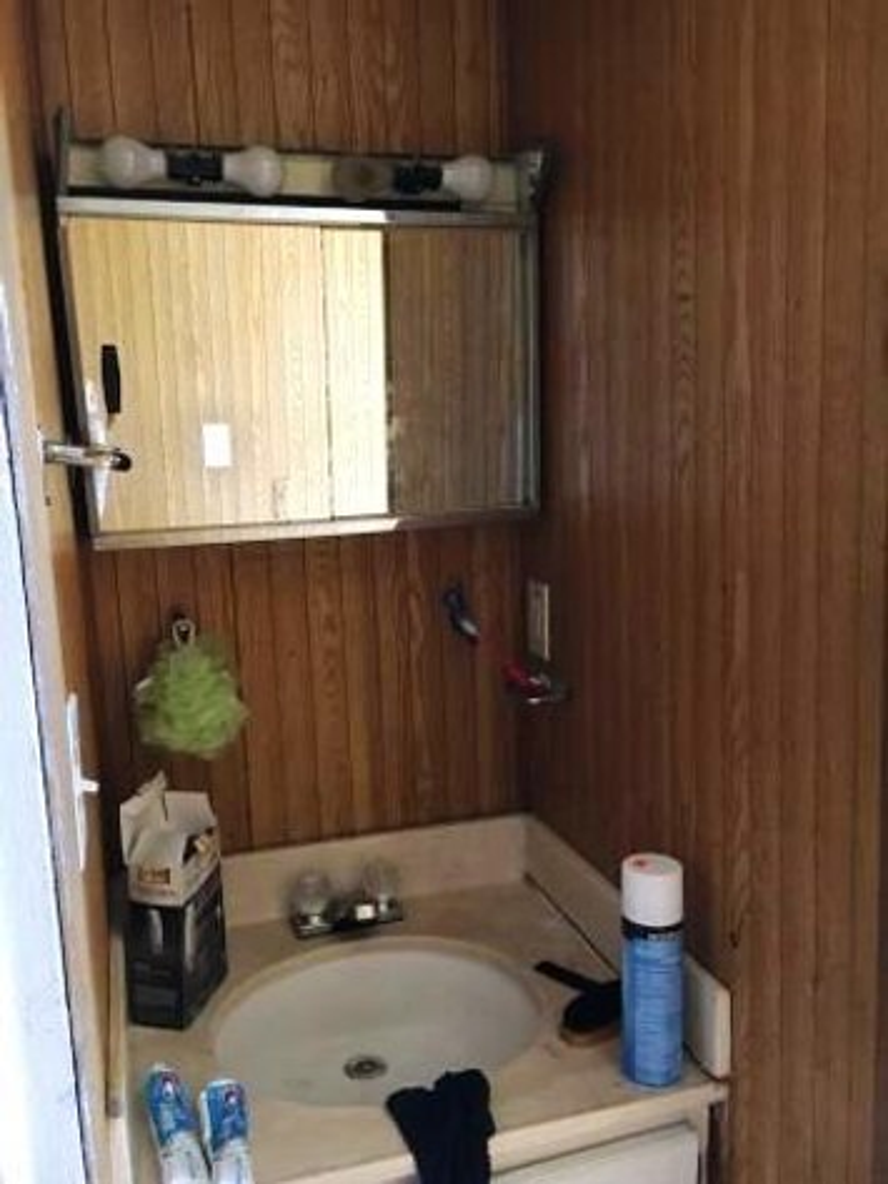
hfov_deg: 48.2
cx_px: 444
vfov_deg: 61.6
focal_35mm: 29
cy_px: 592
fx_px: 991
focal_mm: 4.15
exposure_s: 1/20
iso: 200
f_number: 2.2
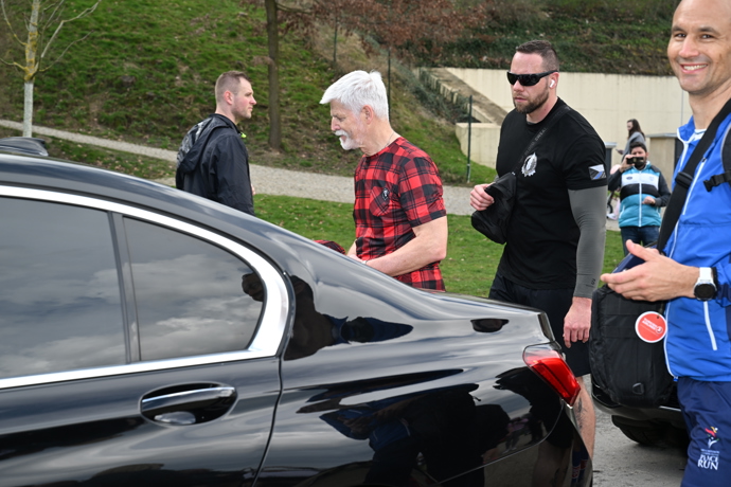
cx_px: 366
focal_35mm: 70
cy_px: 244
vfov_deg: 19.5
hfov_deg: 28.8
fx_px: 1421
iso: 250
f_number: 7.1
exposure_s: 1/250
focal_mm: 70
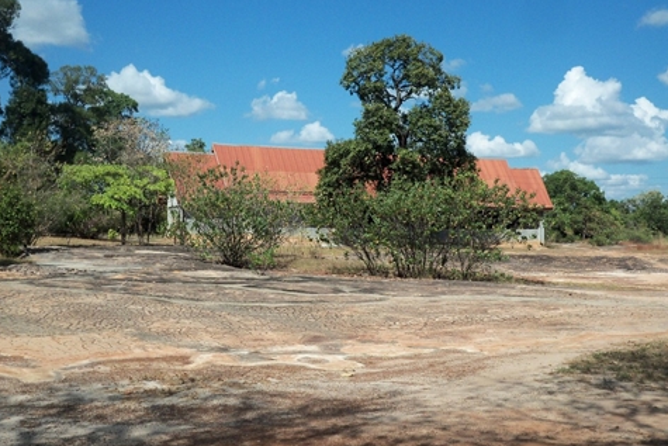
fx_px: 854
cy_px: 188
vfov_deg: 29.2
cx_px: 336
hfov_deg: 42.7
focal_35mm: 46
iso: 80
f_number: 9.9
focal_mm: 7.1
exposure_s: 1/200
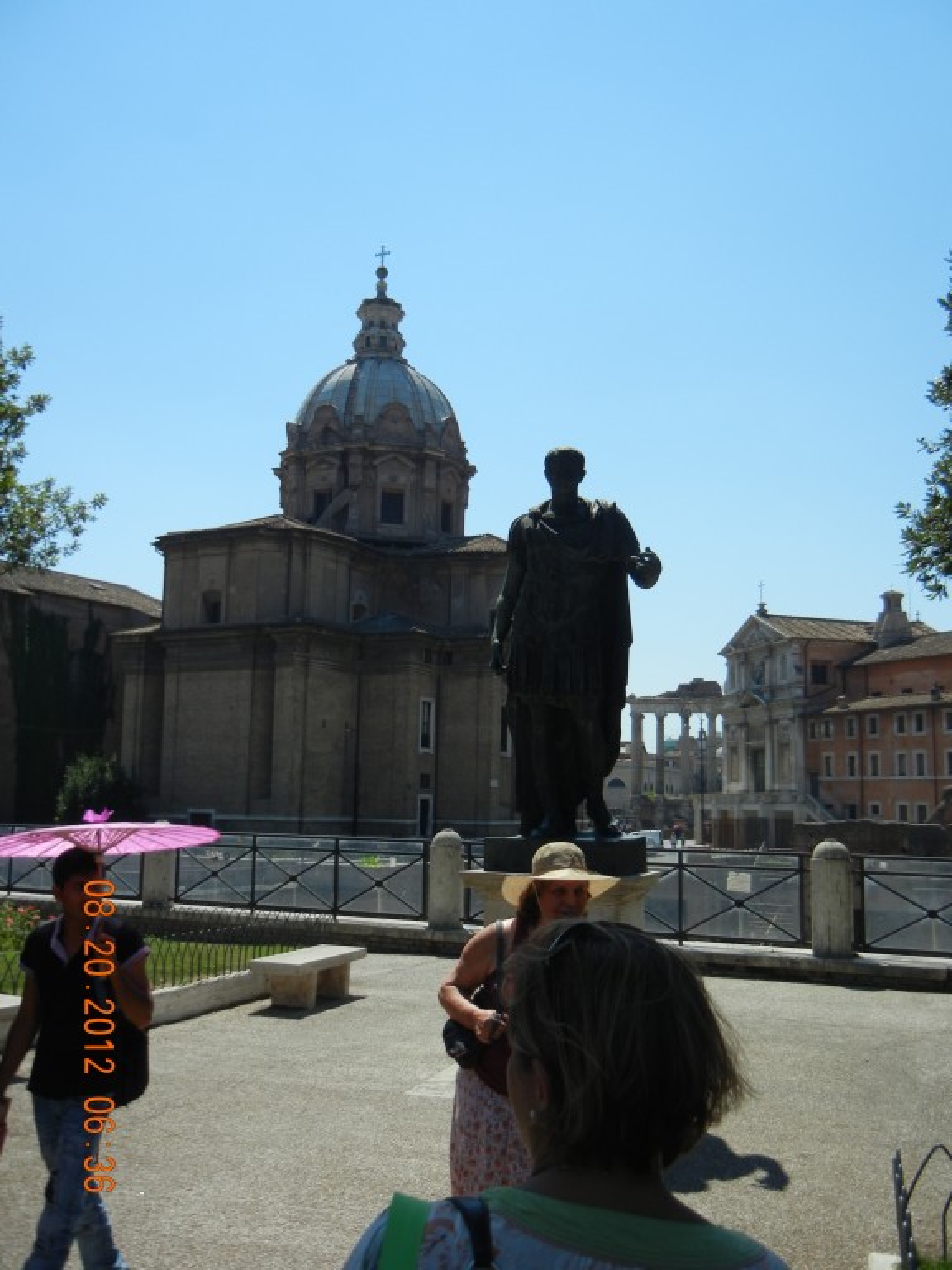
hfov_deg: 41.8
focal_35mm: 34
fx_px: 1247
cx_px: 476
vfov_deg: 54.0
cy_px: 635
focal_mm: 6.2
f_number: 7.2
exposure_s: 1/467
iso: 160
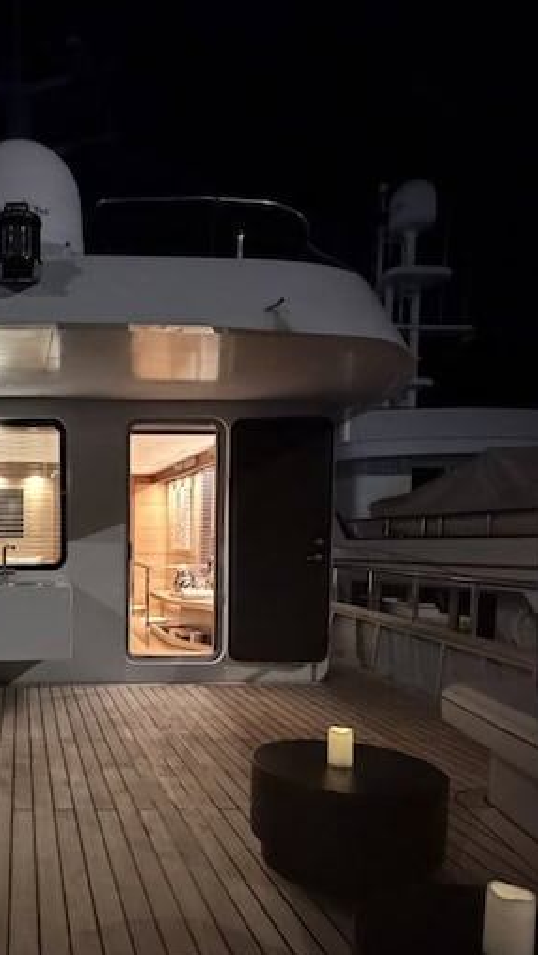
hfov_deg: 39.4
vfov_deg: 68.7
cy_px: 601
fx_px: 684
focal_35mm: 27
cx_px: 40
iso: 2500
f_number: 2.2
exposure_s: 1/30
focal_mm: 2.2
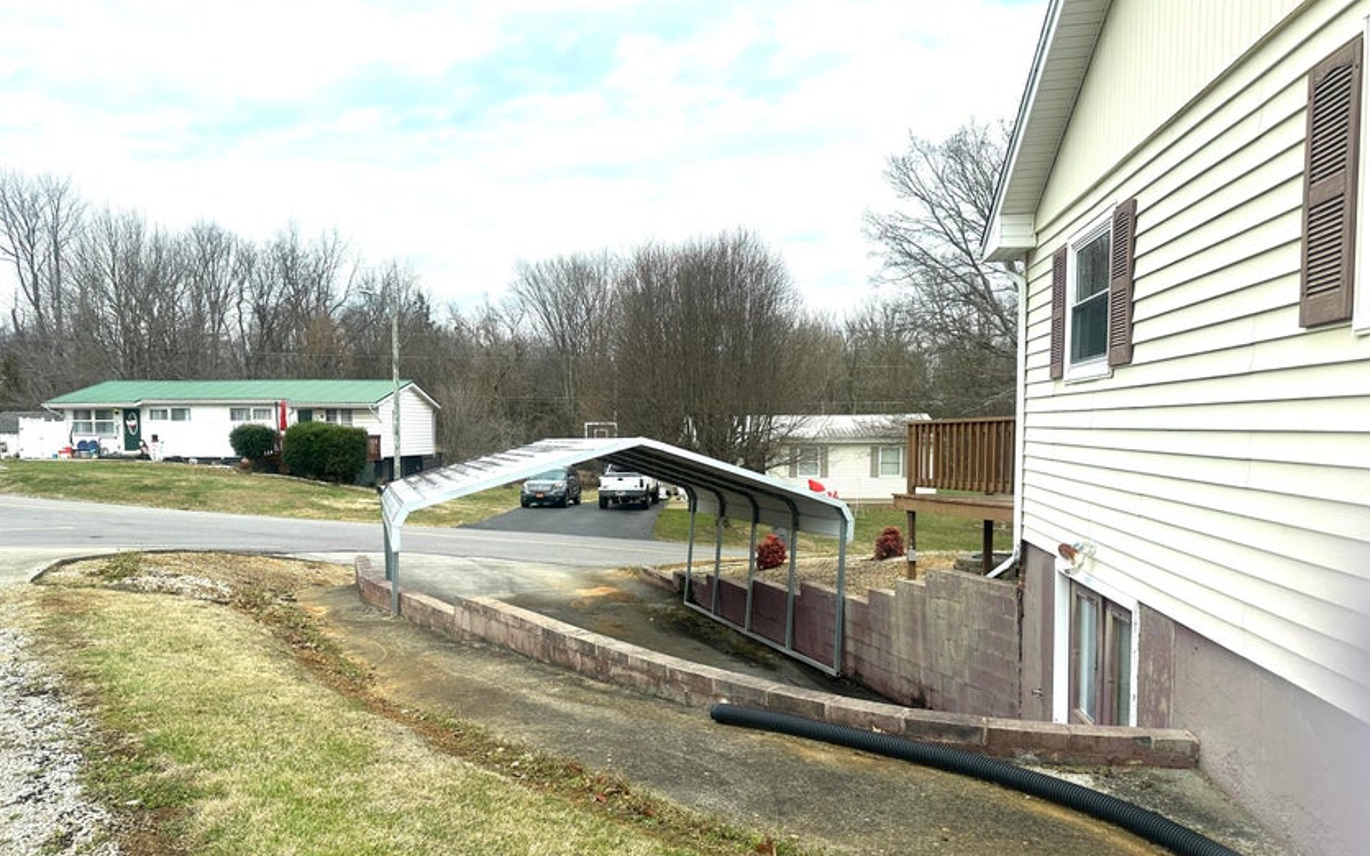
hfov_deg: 70.4
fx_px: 971
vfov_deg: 47.4
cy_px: 503
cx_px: 672
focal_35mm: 26
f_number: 1.78
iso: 80
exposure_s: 1/2732
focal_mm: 6.86
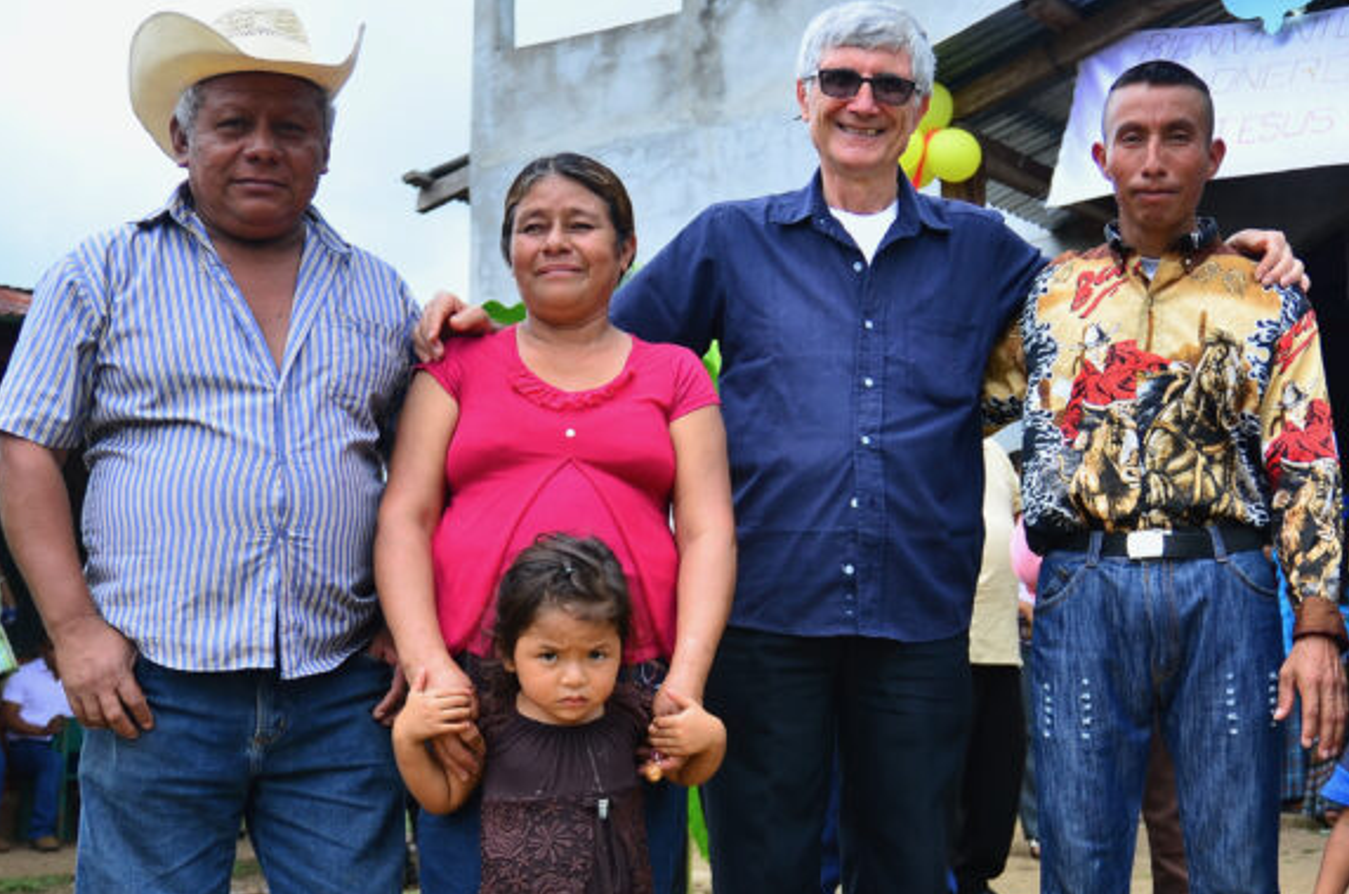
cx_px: 733
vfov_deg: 24.8
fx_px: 2020
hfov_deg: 36.9
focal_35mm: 54
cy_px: 594
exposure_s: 1/800
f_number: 2.8
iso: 100
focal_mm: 20
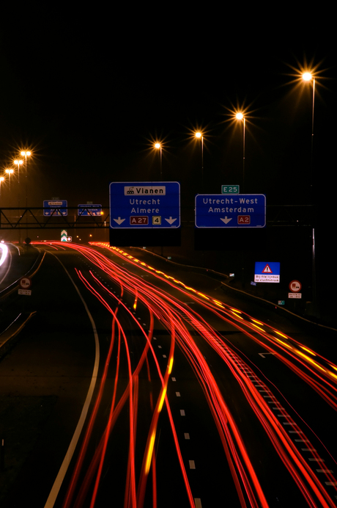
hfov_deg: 6.8
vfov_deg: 10.2
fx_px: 2849
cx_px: 168
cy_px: 254
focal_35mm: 202
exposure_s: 30
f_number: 36
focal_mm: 135
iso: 400
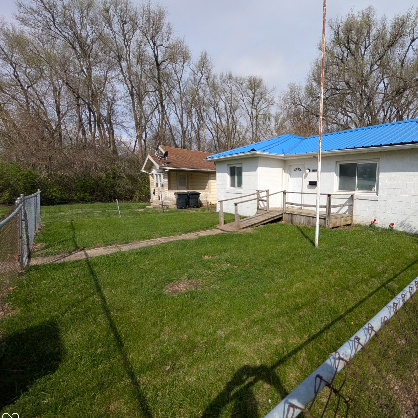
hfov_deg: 86.9
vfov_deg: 91.1
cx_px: 289
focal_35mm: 15
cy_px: 208
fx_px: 205
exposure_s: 1/3663
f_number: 1.7
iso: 50
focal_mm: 2.02
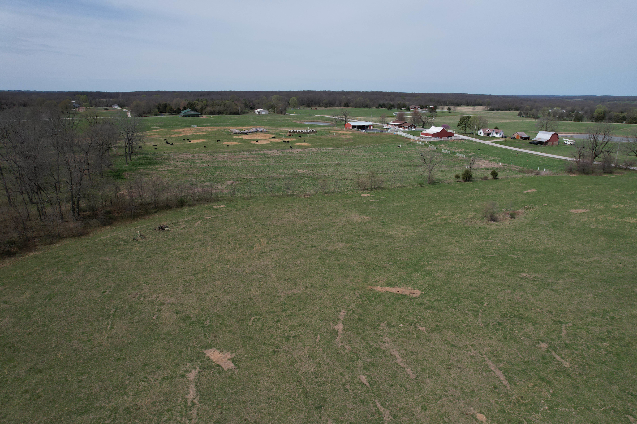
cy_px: 212
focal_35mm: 22
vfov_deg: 57.2
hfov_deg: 78.6
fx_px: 389
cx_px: 318
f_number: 2.8
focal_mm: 8.38
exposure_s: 1/3000
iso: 100
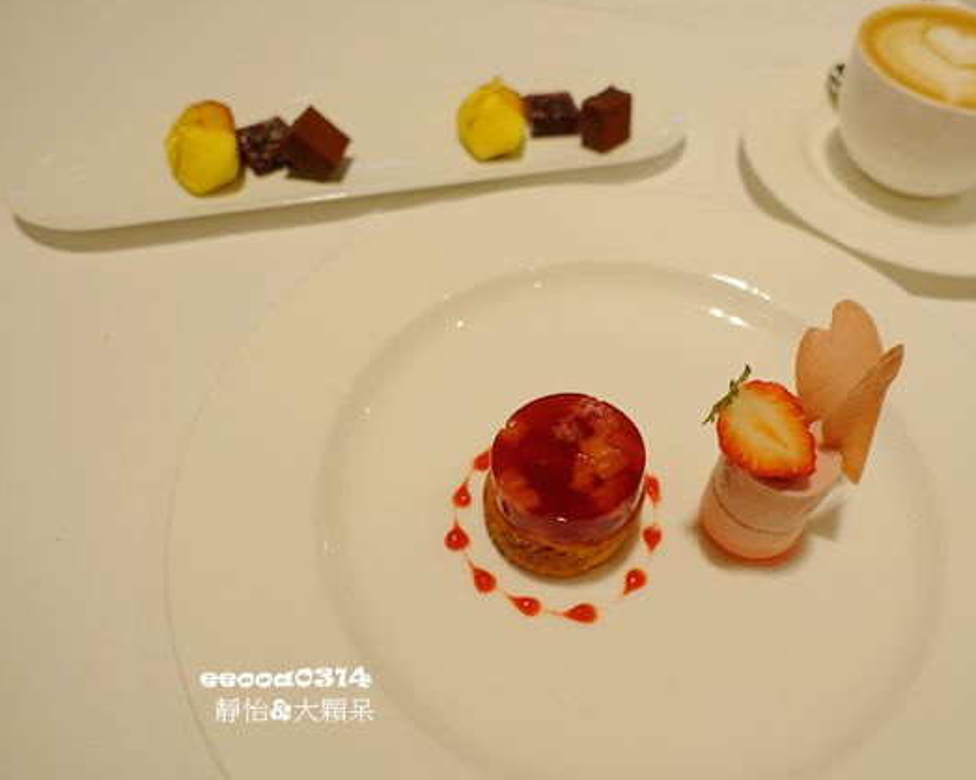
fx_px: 809
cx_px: 573
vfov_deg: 51.5
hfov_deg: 61.8
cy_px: 378
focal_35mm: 28
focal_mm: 8.8
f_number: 1.8
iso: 320
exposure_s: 1/30
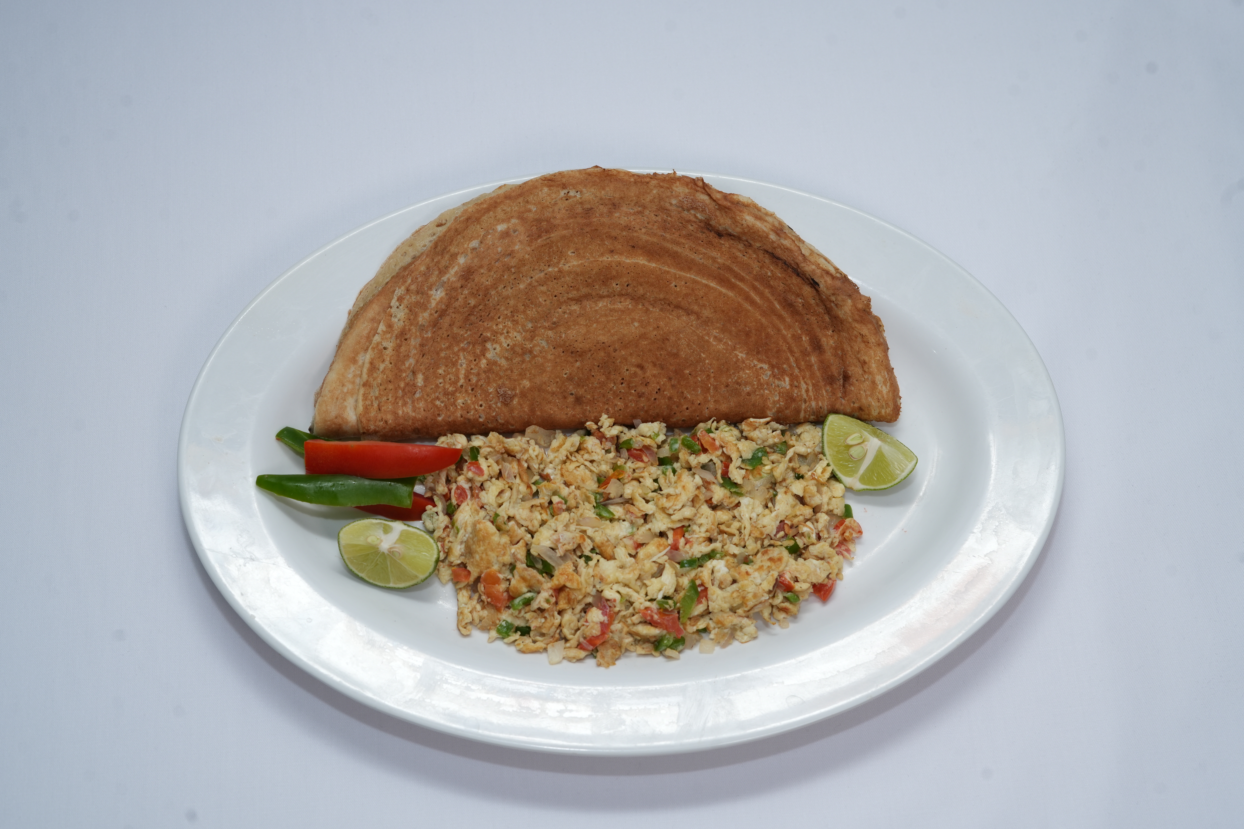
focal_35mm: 50
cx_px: 622
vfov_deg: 27.0
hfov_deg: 39.6
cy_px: 414
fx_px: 1728
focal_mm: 50
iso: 250
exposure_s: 1/100
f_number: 7.1
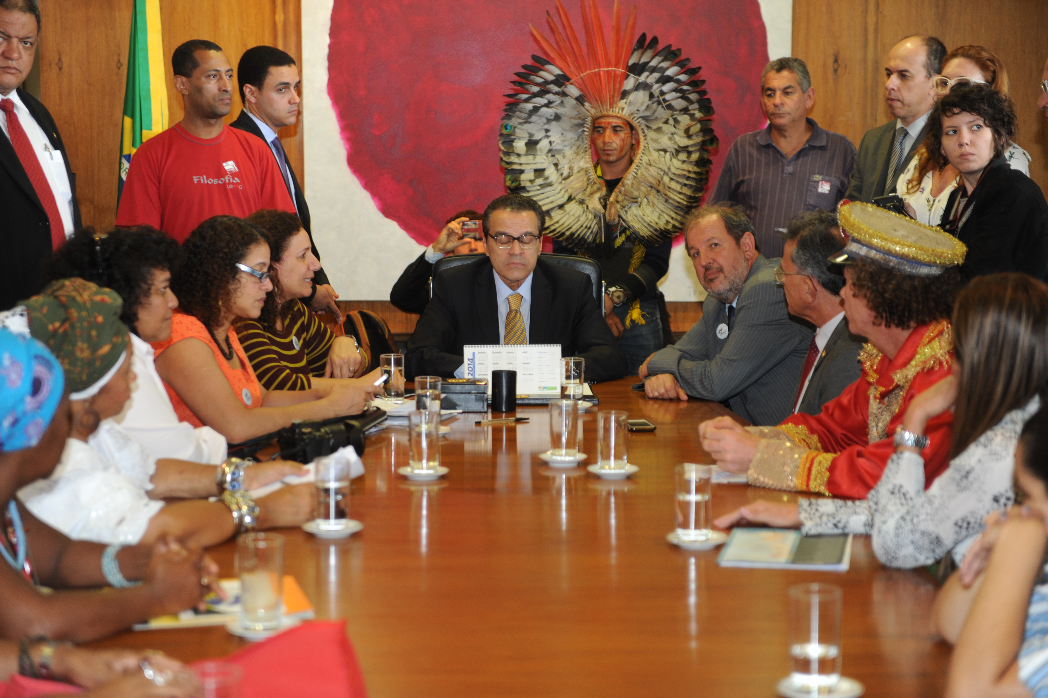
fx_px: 2036
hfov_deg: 28.9
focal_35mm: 70
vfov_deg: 19.4
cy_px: 349
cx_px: 524
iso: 800
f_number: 2.8
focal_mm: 70
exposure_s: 1/80
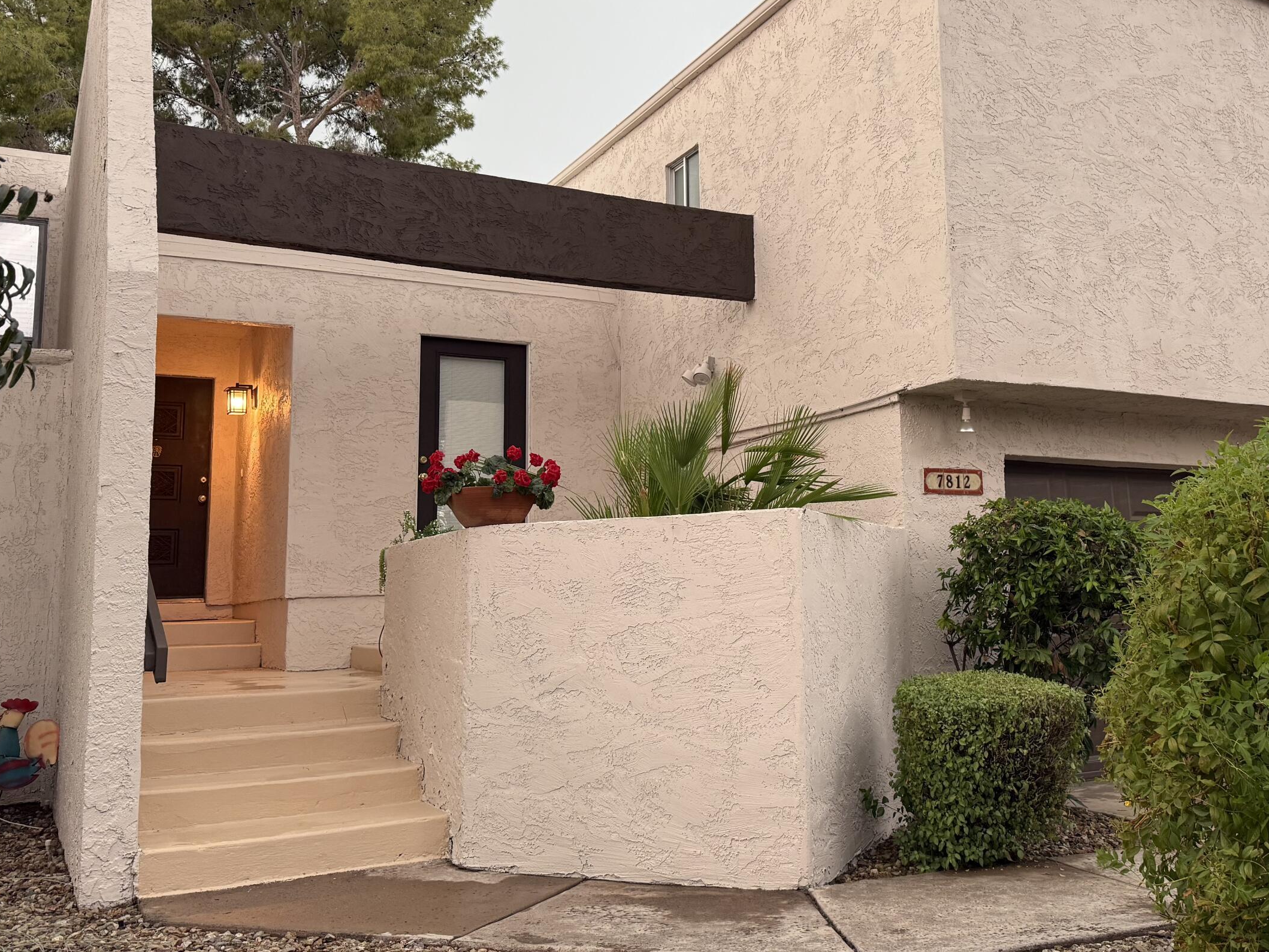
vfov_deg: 41.7
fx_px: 1246
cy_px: 399
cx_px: 814
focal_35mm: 34
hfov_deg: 53.2
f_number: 1.78
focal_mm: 6.76
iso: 160
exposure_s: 1/120
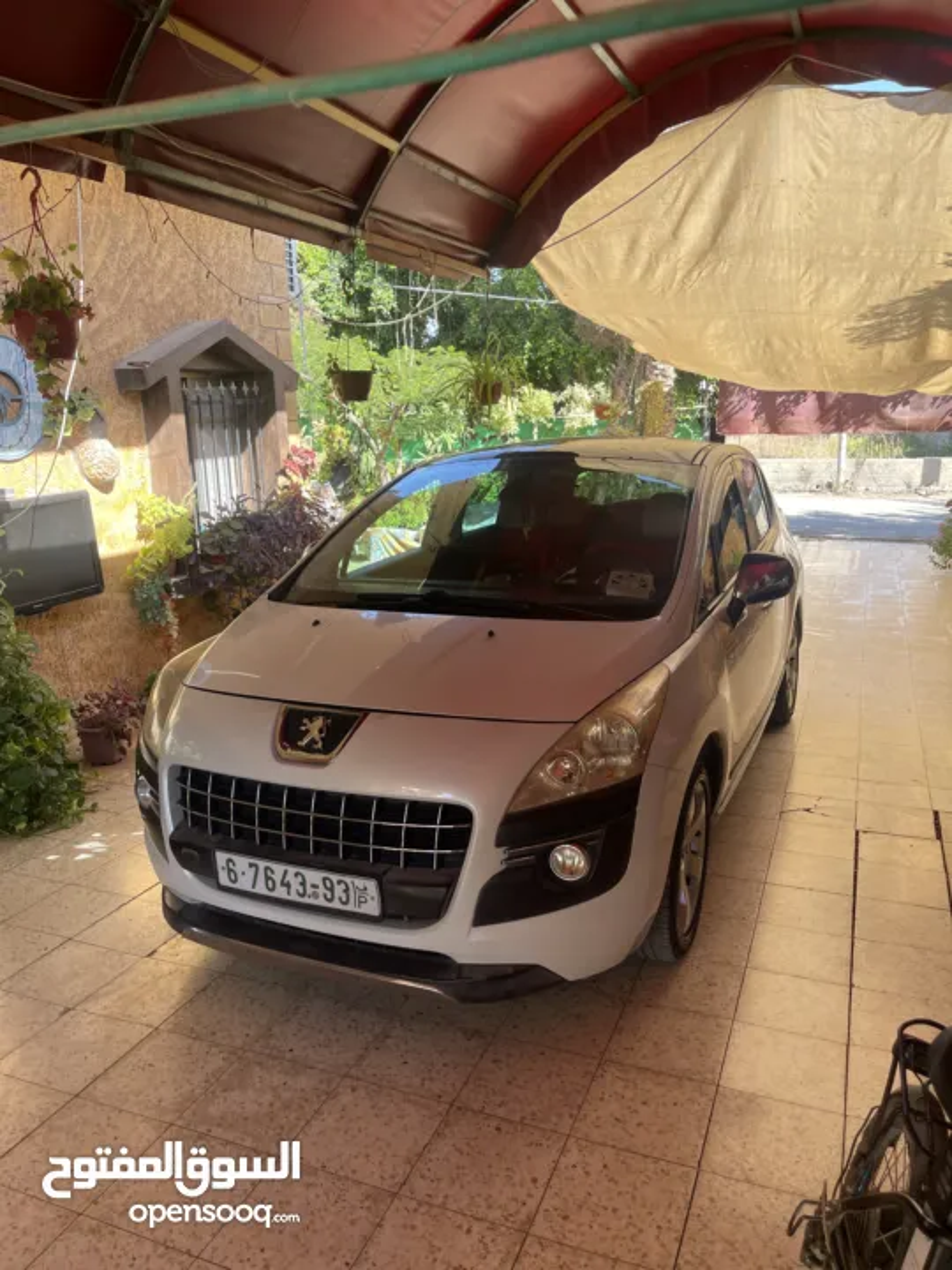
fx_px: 917
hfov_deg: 54.9
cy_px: 635
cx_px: 476
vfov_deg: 69.4
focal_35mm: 25
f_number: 1.6
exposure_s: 1/305
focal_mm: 5.1
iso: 32
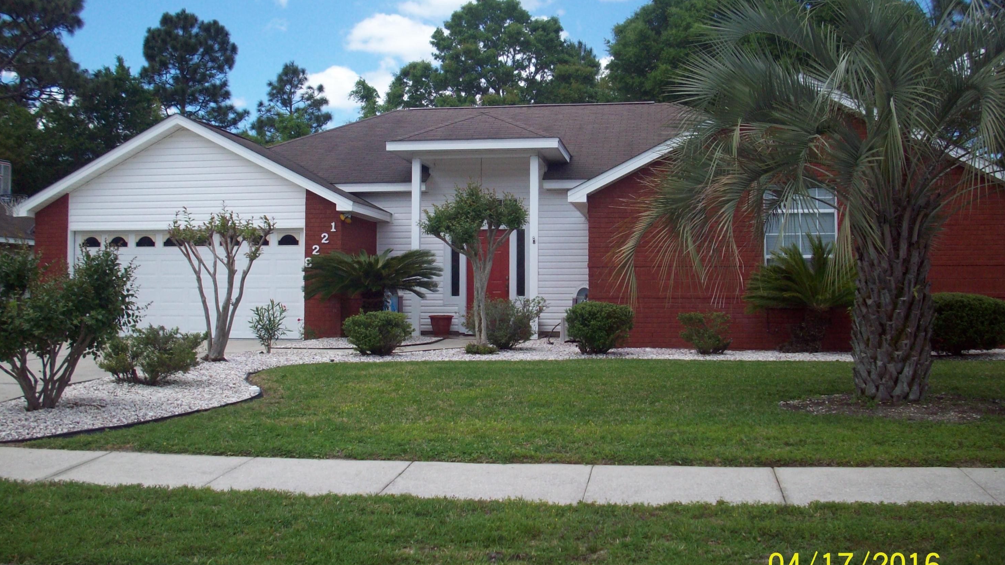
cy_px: 255
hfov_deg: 49.4
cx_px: 503
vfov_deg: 29.0
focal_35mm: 41
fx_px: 1093
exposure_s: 1/271
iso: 80
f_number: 5.6
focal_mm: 6.2
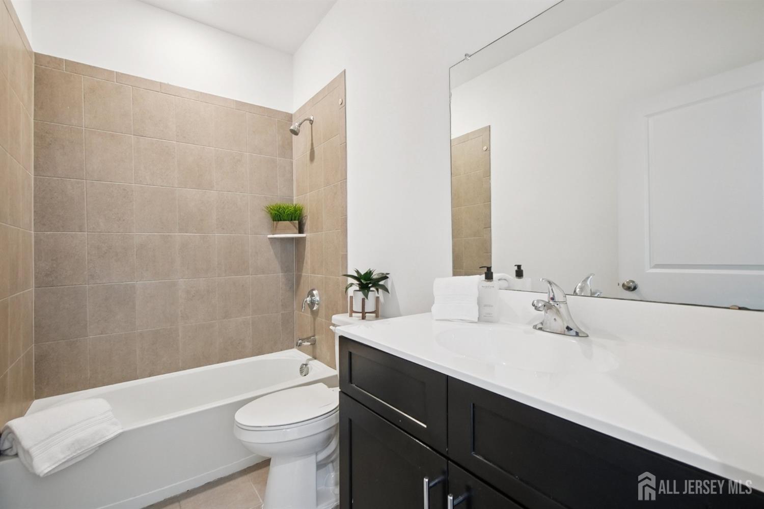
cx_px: 382
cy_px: 254
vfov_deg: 77.3
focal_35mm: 15
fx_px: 318
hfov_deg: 100.4
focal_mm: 10
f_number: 9
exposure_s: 1/13
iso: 640
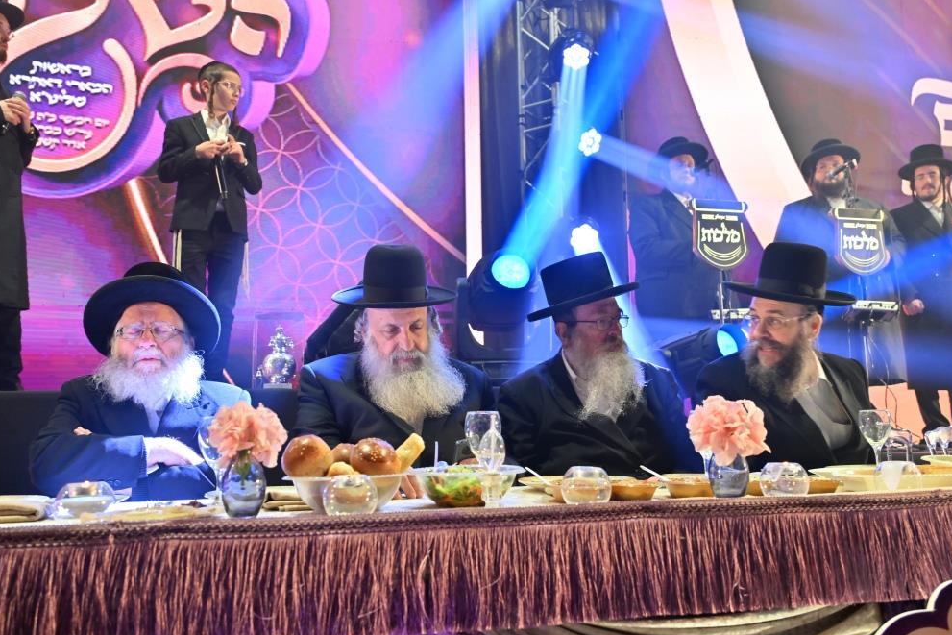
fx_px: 820
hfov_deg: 60.3
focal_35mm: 31
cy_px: 326
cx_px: 485
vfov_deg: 42.3
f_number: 4
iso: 640
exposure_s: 1/160
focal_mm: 30
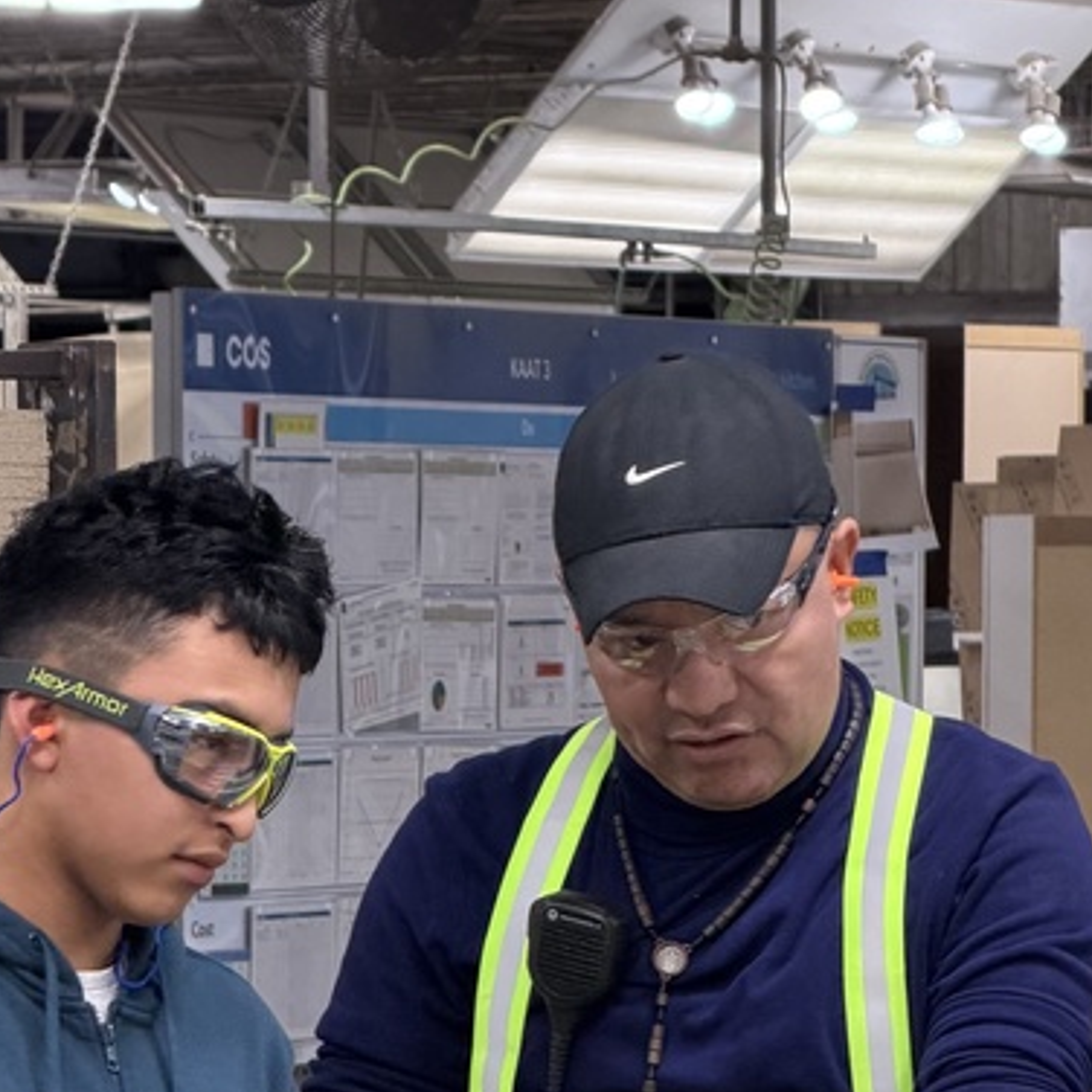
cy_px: 1228
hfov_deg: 7.3
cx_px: 308
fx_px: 8601
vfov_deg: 7.2
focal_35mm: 241
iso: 160
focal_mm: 16.89
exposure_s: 1/120
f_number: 2.8
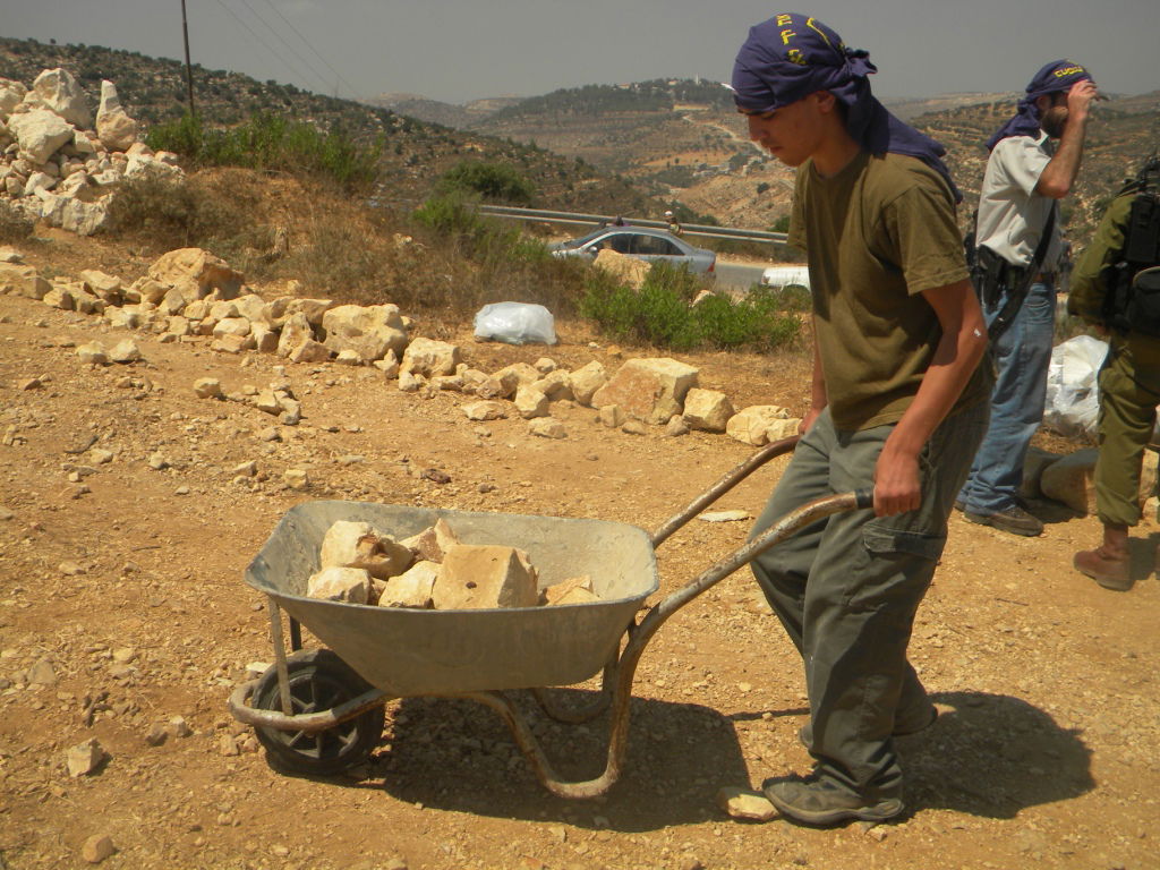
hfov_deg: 51.4
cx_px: 580
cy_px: 435
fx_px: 1206
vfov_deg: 39.7
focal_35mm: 36
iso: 80
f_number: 7.4
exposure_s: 1/522
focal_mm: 6.4
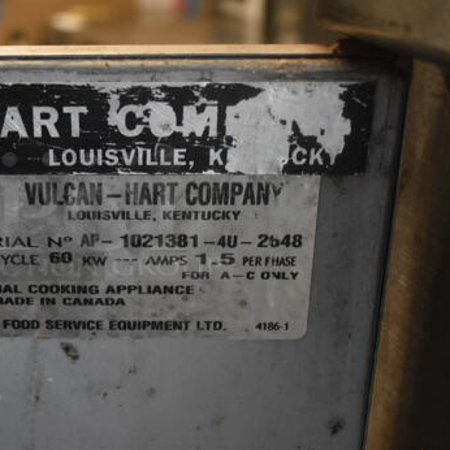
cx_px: 90
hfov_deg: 27.7
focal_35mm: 61
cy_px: 212
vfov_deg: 28.3
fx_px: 893
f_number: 4
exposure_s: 1/40
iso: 1600
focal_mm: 27
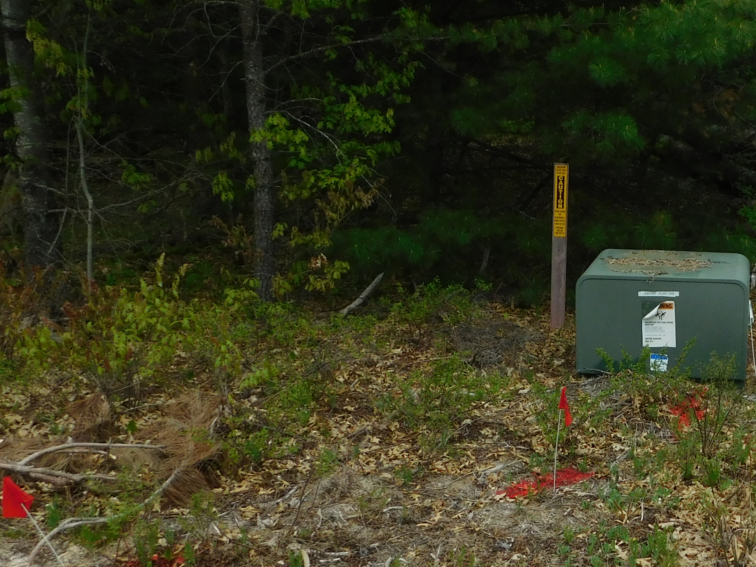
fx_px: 1070
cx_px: 679
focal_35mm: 49
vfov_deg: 29.7
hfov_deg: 36.5
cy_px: 301
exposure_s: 1/800
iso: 125
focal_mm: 4
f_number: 3
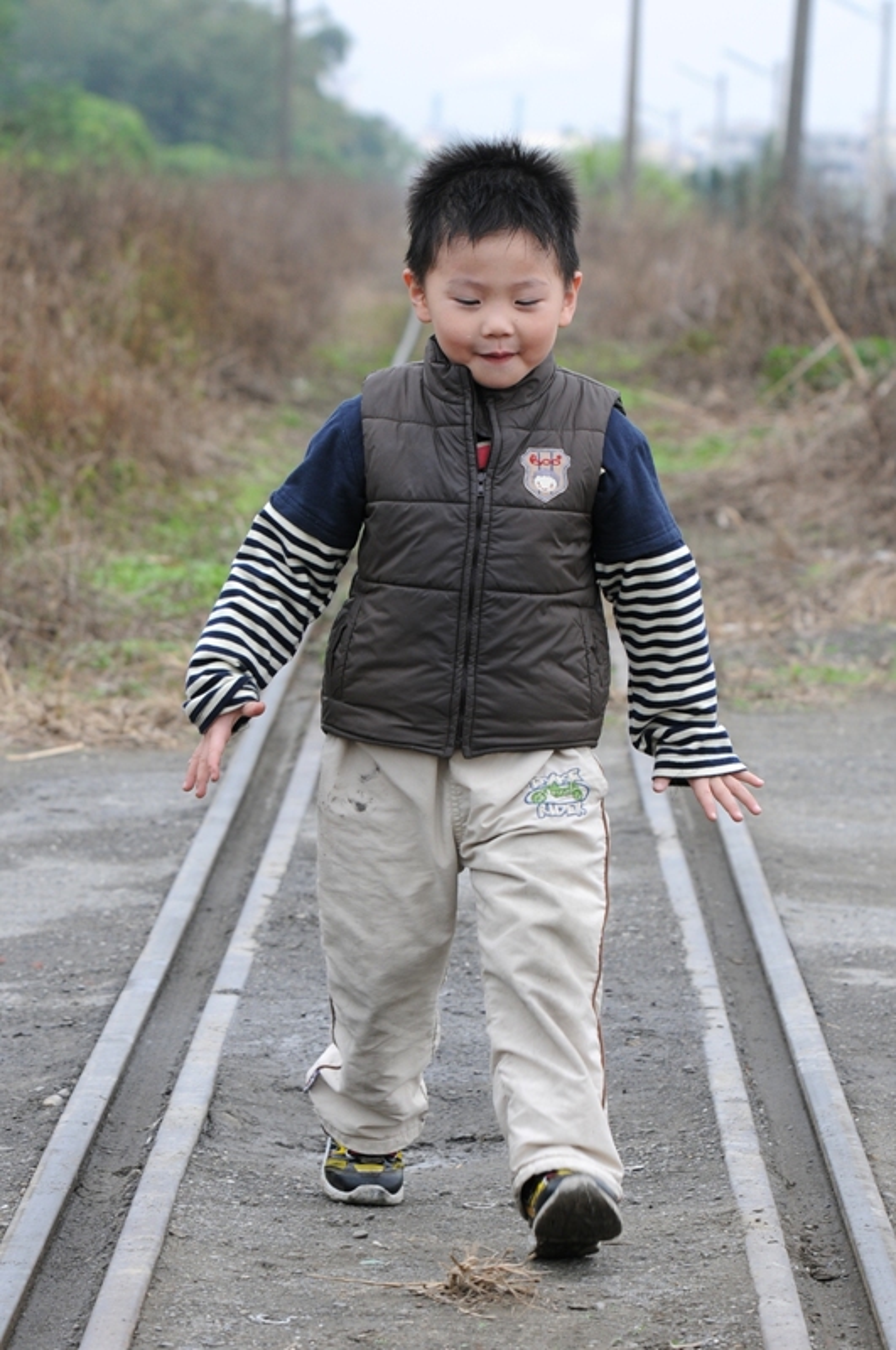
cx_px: 448
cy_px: 675
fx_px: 4493
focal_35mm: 120
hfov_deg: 11.4
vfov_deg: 17.1
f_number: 5.6
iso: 200
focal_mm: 80
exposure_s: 1/250
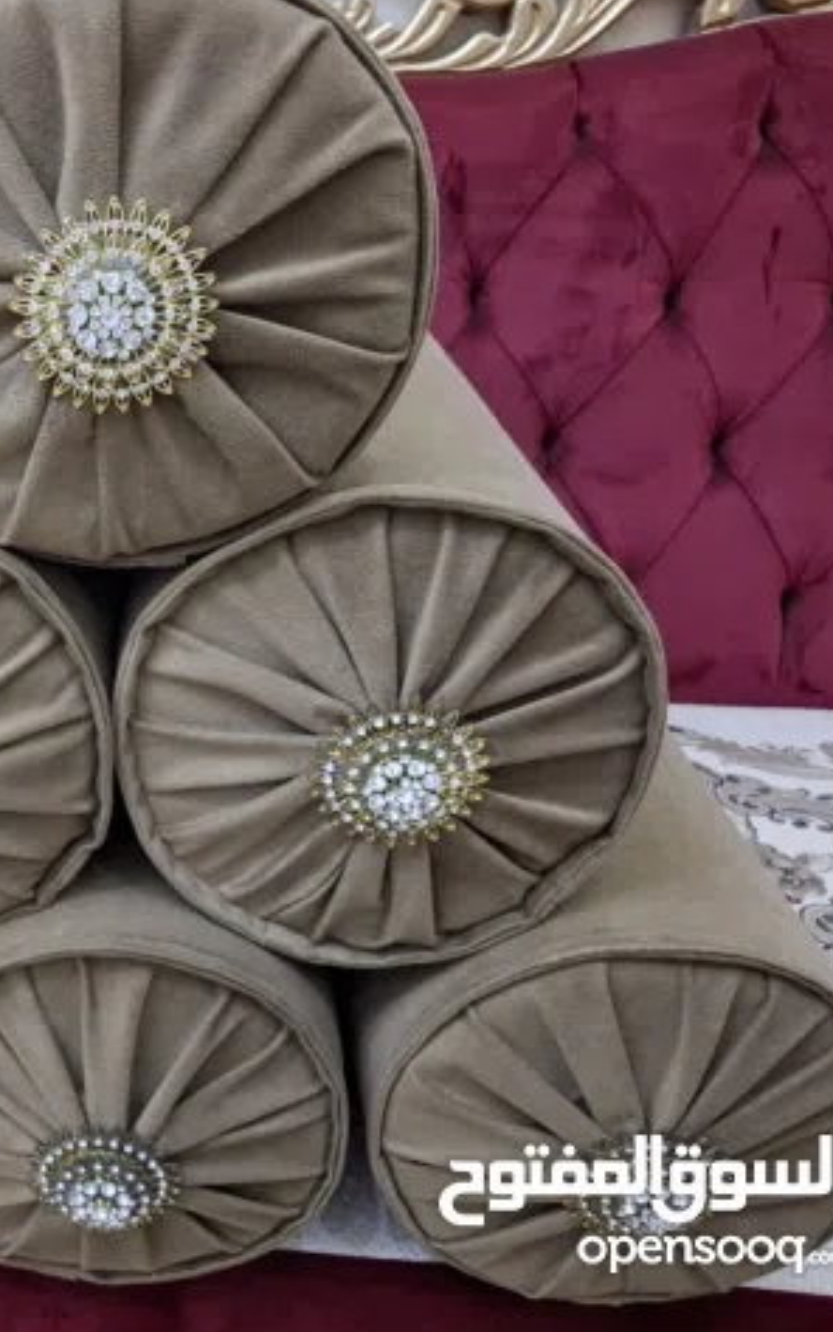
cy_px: 665
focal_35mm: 33
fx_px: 1198
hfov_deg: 35.1
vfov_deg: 58.1
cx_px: 17
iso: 320
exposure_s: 1/33
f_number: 1.8
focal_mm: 5.54
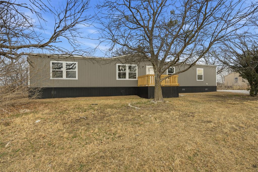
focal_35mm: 16
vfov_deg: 73.7
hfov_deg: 96.8
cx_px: 129
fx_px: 115
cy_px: 86
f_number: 9
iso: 160
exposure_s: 1/500
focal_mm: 16
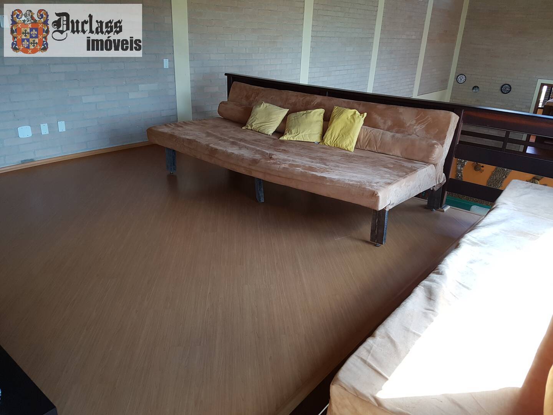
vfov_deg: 53.1
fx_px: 415
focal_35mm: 26
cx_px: 276
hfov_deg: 67.3
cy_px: 208
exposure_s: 1/120
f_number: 1.7
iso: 80
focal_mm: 4.2
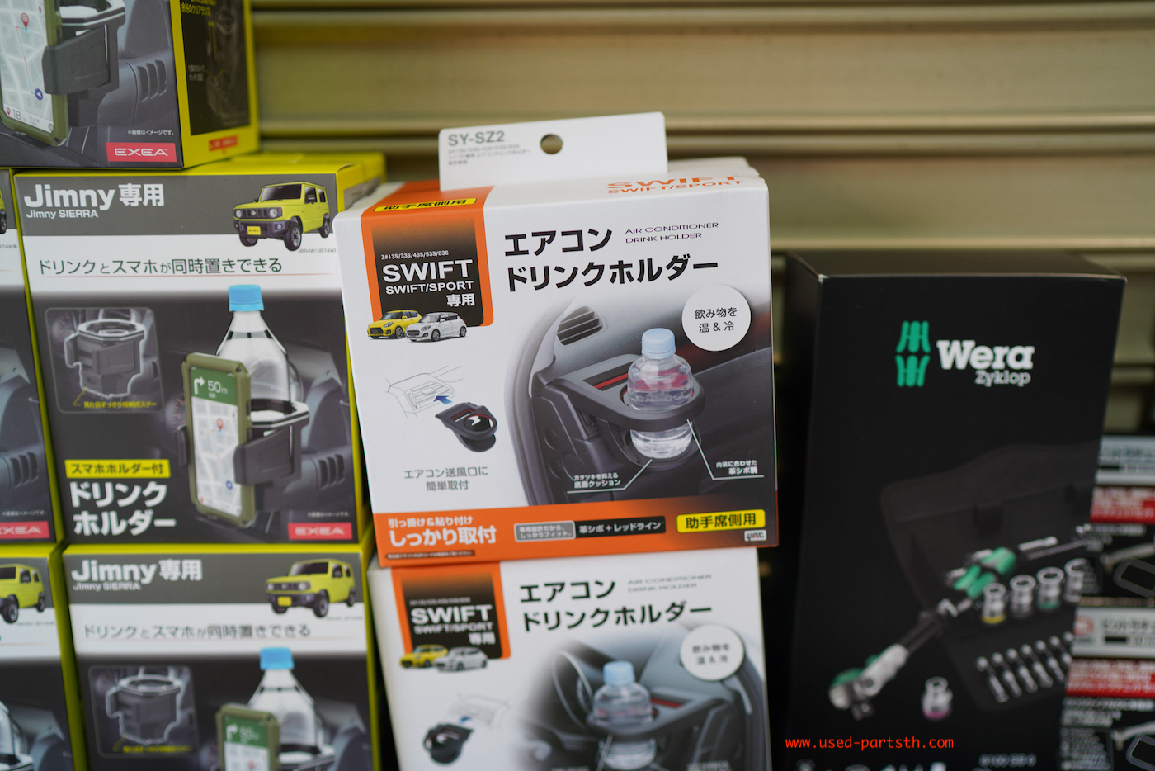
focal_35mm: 35
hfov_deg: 54.4
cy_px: 386
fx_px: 1123
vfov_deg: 37.9
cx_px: 578
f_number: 2
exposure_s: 1/50
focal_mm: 35
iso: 100
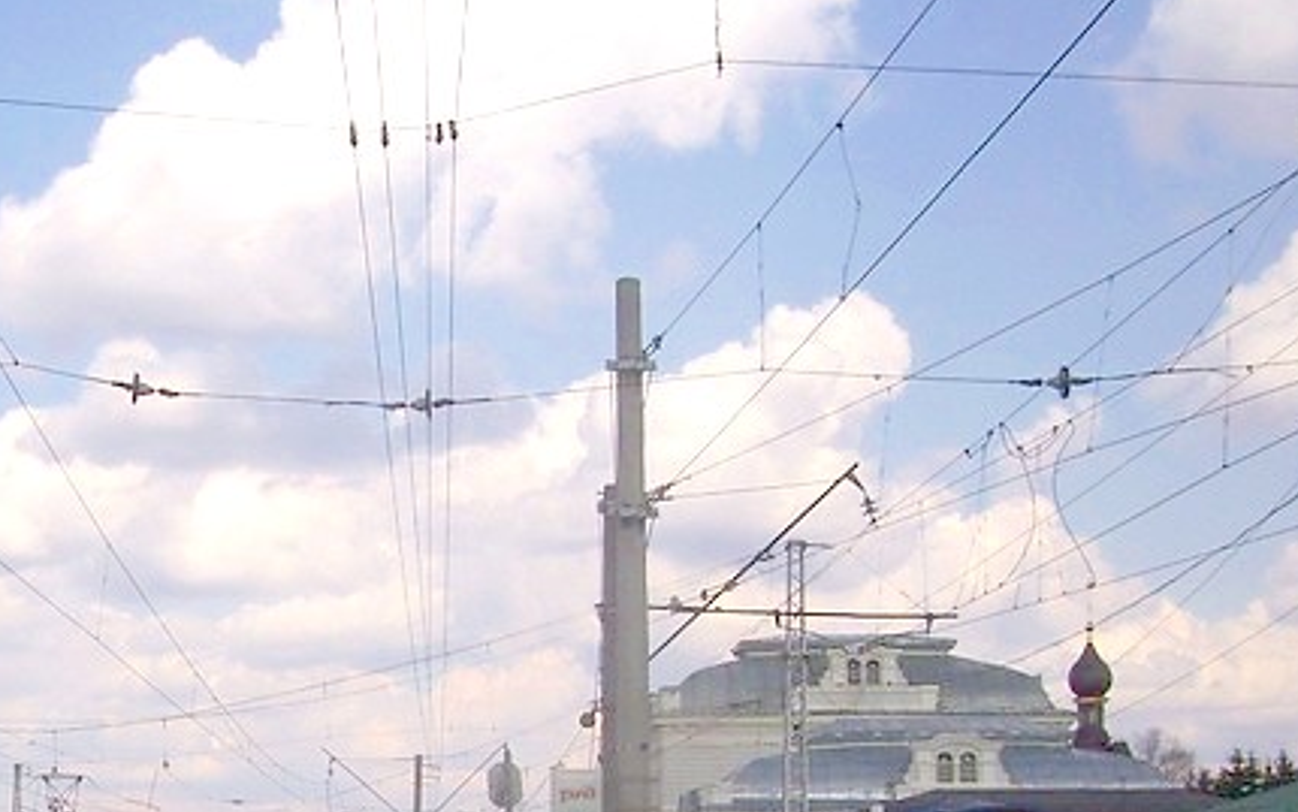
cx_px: 522
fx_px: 2371
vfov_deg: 19.0
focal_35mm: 67
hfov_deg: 30.5
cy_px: 776
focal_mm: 5.7
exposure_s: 1/500
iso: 80
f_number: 5.6
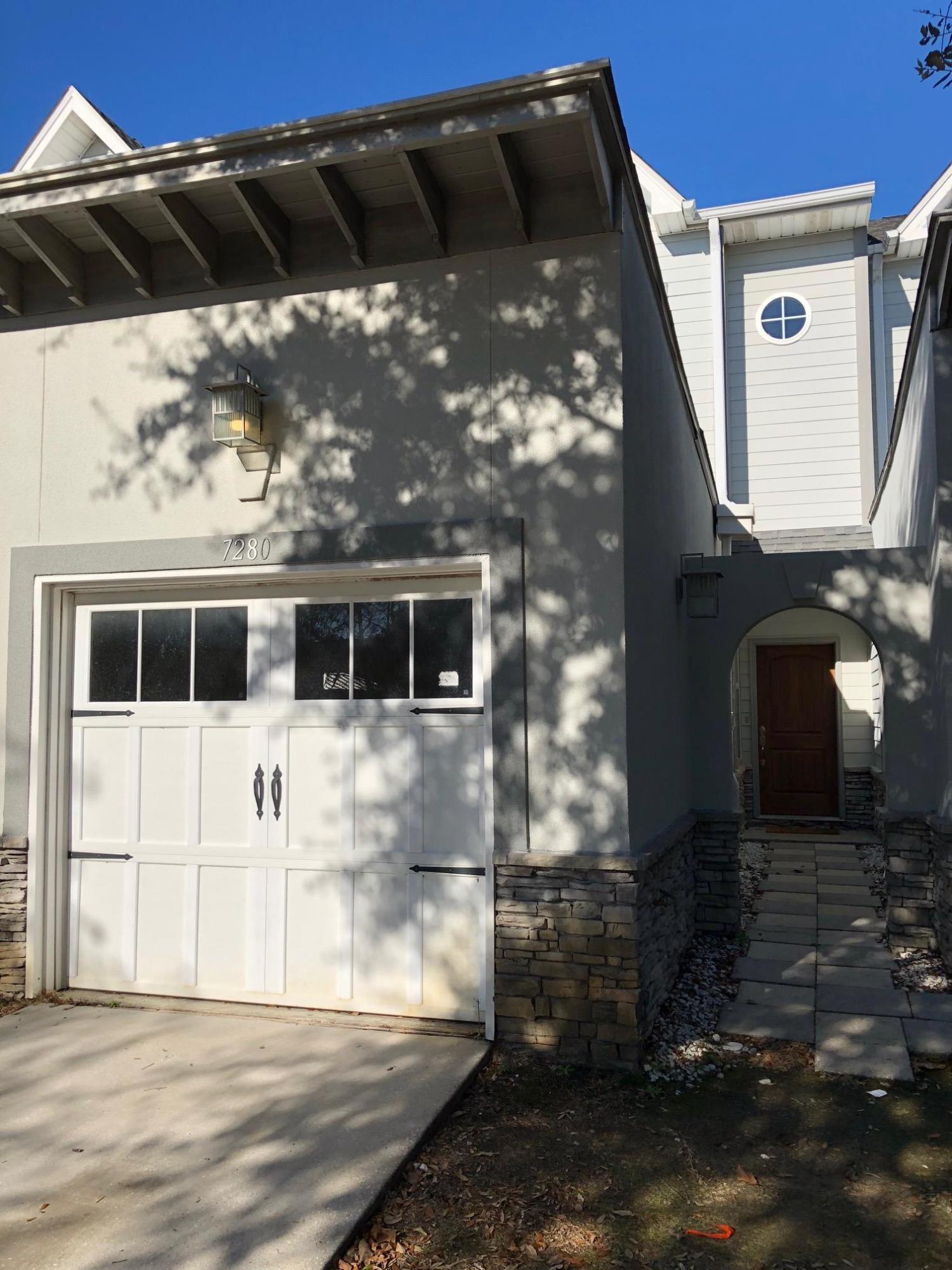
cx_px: 476
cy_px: 635
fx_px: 1027
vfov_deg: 63.4
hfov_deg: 49.7
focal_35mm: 28
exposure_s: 1/2404
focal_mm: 3.99
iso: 20
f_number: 1.8
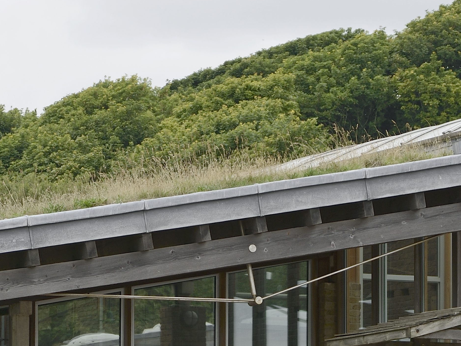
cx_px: 208
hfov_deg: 7.0
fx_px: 3782
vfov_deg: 5.2
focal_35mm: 284
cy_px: 331
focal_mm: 75
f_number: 11
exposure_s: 1/125
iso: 100
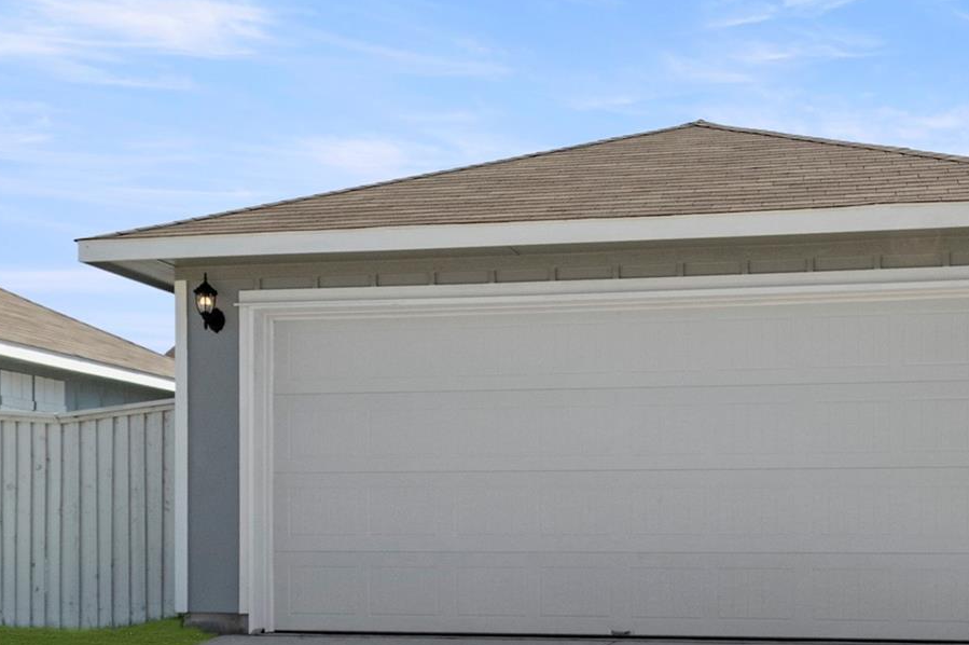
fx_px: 2205
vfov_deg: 16.6
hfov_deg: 24.6
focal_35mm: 82
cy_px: 471
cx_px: 657
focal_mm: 24
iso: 400
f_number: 8
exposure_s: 1/1000
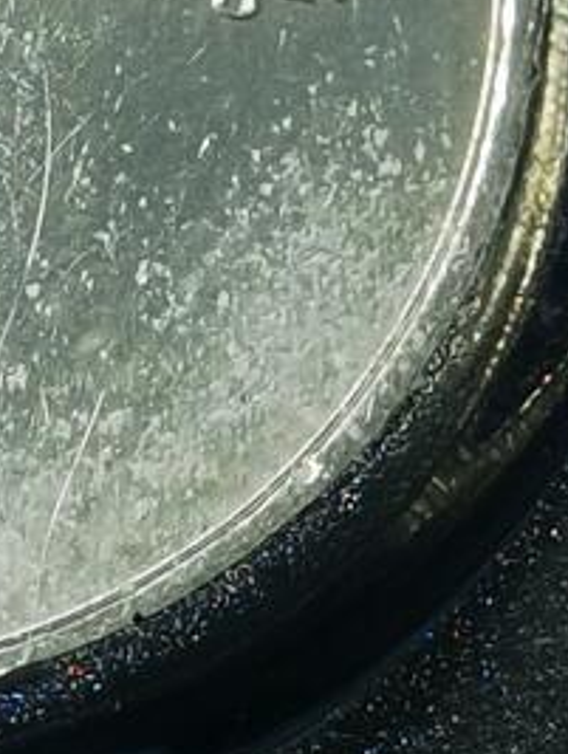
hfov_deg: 3.9
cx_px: -192
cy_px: 305
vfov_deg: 5.2
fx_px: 8228
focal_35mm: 377
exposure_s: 1/119
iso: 50
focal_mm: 6.67
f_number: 1.9
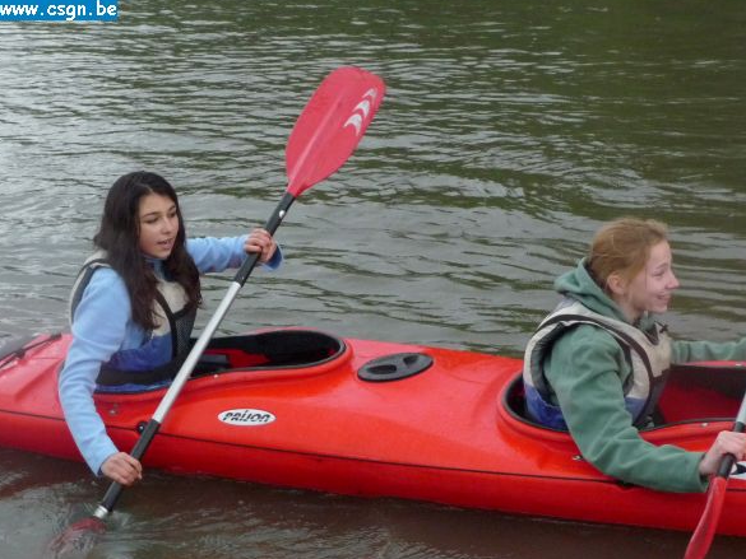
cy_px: 299
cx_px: 399
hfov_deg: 23.8
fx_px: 1768
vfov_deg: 18.0
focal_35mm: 82
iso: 400
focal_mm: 9.3
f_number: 4.3
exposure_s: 1/200
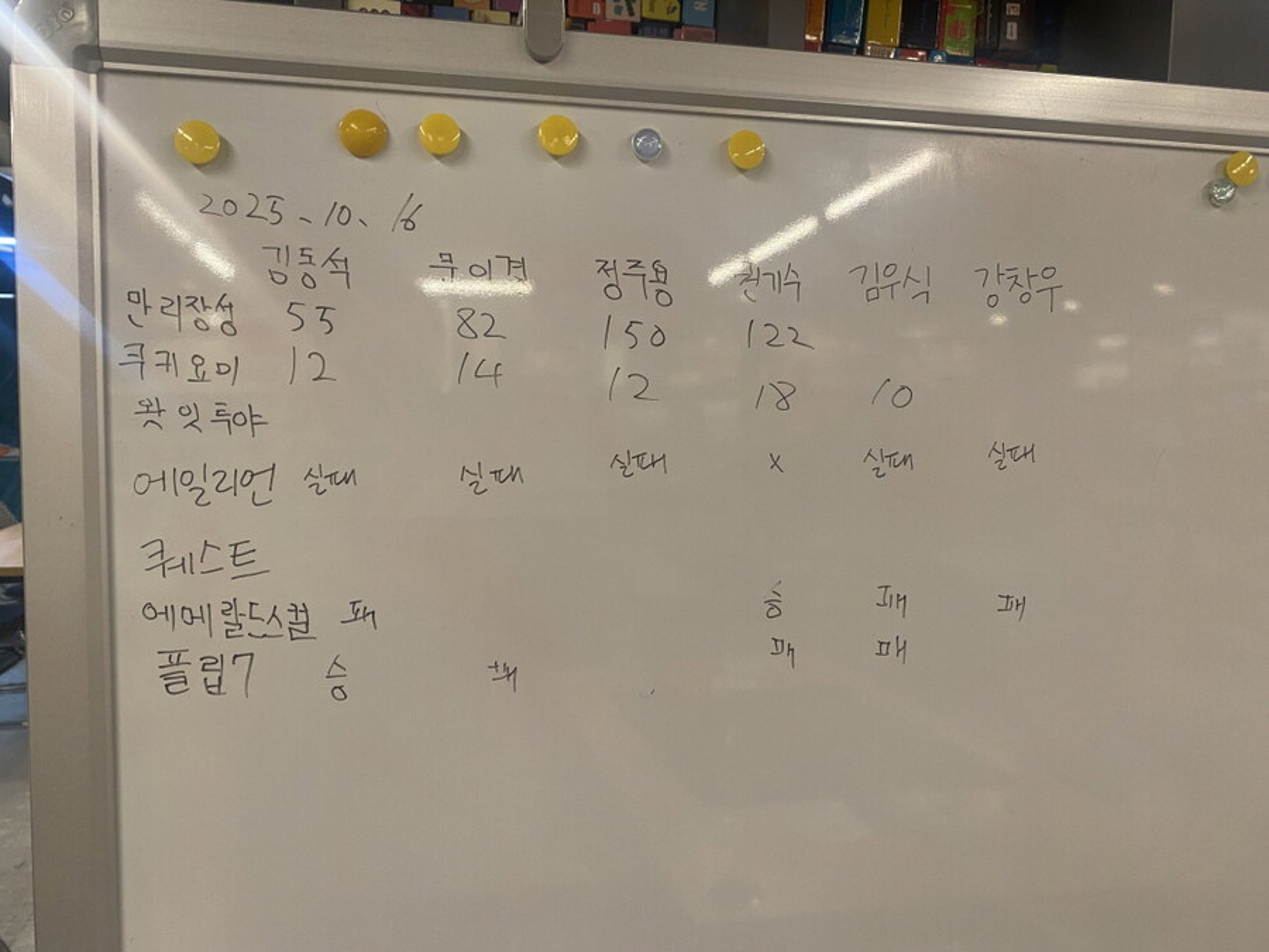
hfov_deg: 67.3
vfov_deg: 53.1
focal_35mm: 26
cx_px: 634
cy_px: 476
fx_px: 953
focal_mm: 4.25
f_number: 1.8
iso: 125
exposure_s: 1/60
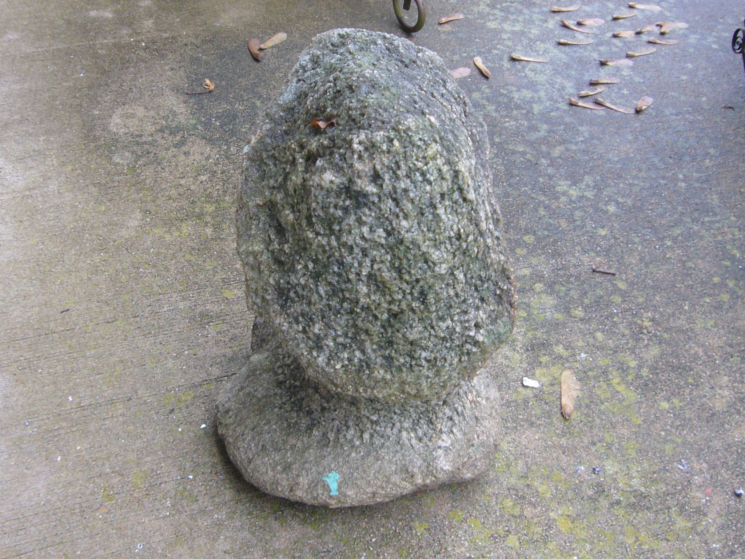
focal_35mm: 40
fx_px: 861
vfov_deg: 36.0
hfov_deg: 46.8
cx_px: 372
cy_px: 280
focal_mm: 4.7
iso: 100
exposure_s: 1/20
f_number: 2.8
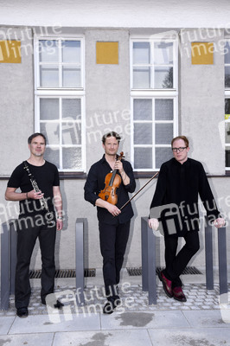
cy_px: 173
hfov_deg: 35.0
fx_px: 365
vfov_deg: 50.7
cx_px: 115
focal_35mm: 38
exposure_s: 1/160
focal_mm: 38
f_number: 8
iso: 500
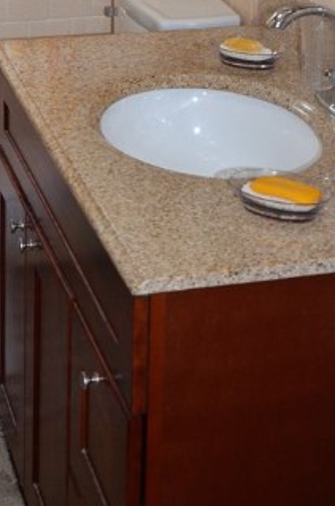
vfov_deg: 21.2
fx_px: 1266
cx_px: 103
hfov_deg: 15.0
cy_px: -87
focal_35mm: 90
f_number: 4
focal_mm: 25
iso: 800
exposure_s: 1/60
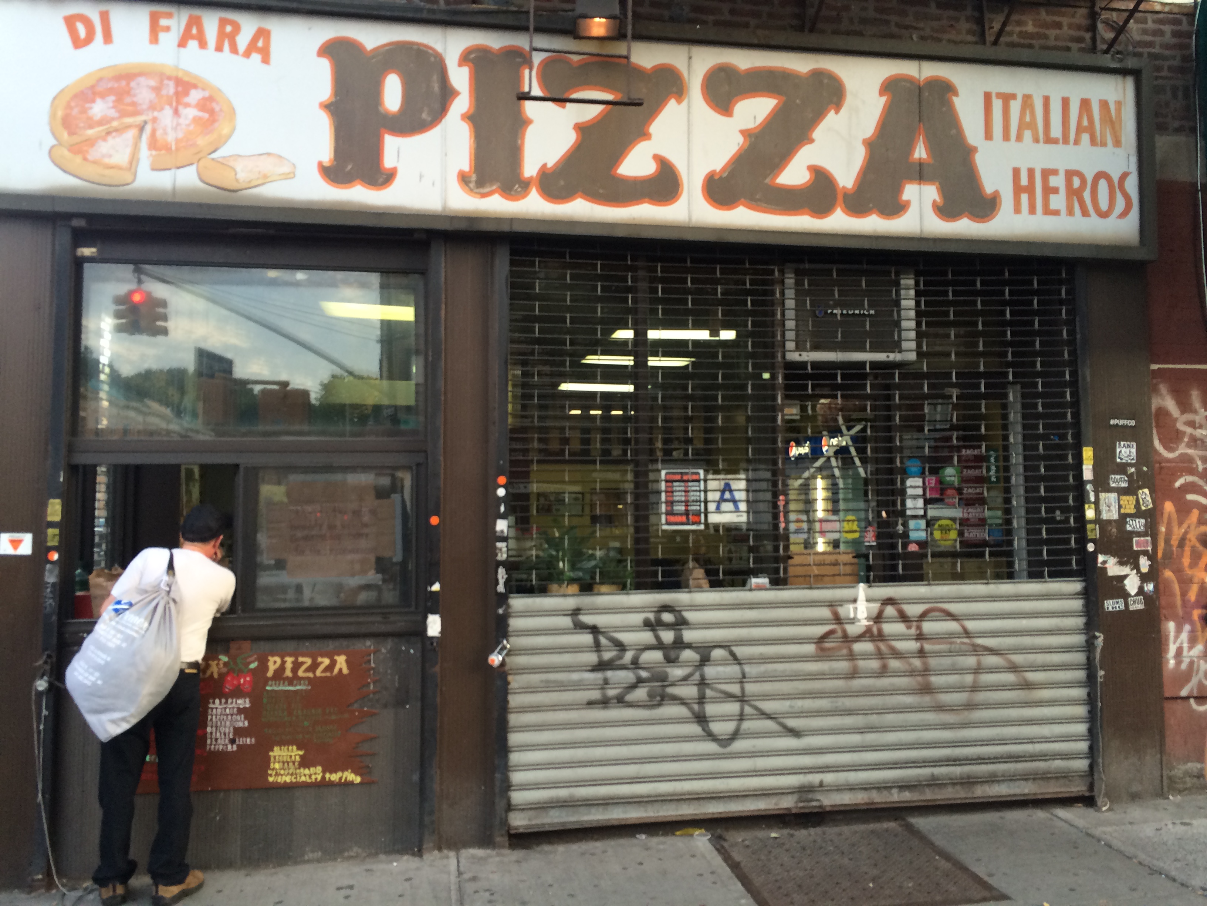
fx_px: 1011
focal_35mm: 29
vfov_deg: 48.2
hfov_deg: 61.7
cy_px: 453
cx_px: 604
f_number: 2.2
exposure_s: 1/40
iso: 40
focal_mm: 4.15
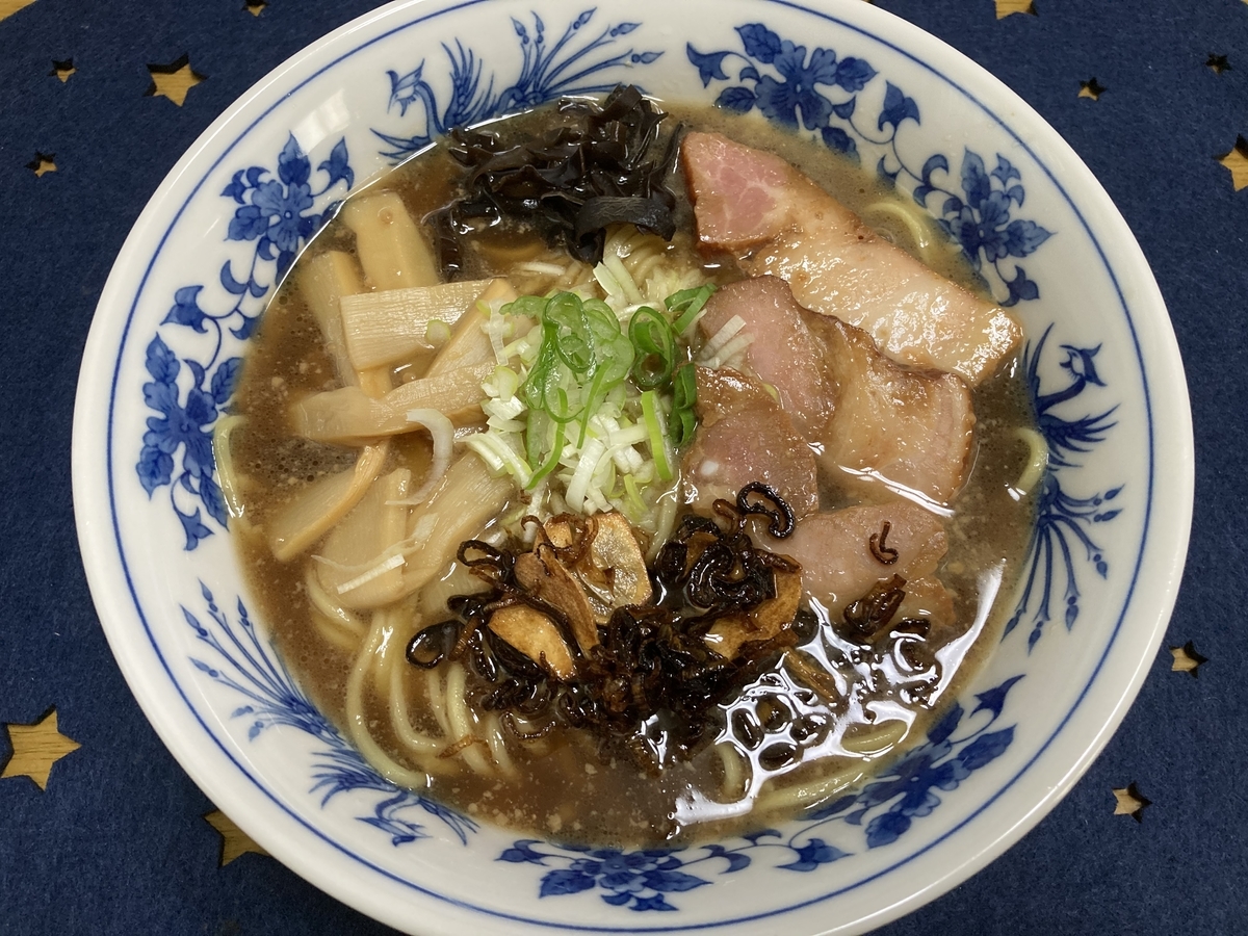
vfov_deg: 49.7
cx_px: 624
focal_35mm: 28
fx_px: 1009
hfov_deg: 63.4
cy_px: 468
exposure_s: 1/50
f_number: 1.8
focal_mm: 3.99
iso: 250
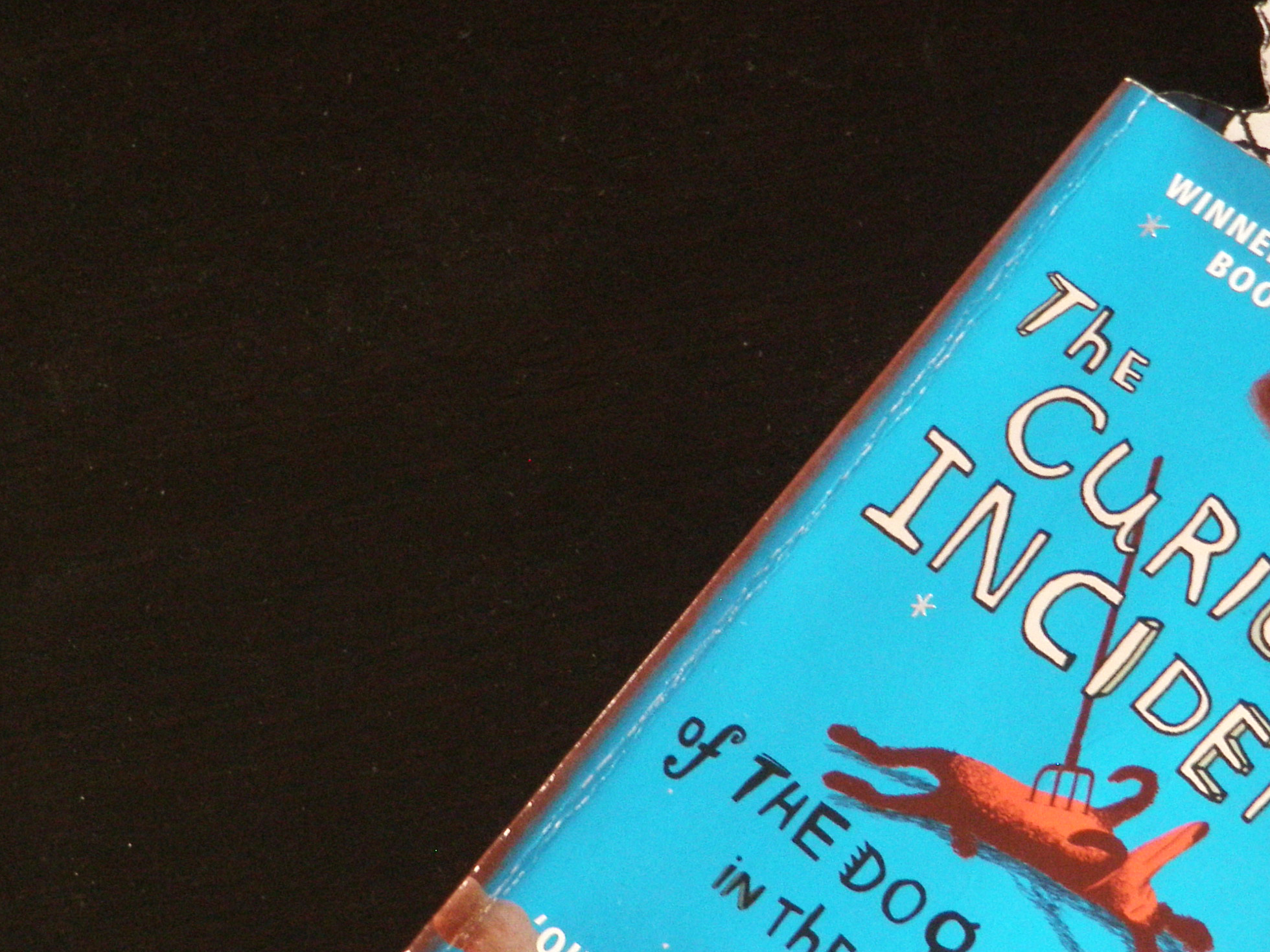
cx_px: 959
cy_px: 674
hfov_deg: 28.5
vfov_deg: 21.8
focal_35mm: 67
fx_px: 2458
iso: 200
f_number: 4.1
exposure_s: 1/4
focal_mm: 6.53
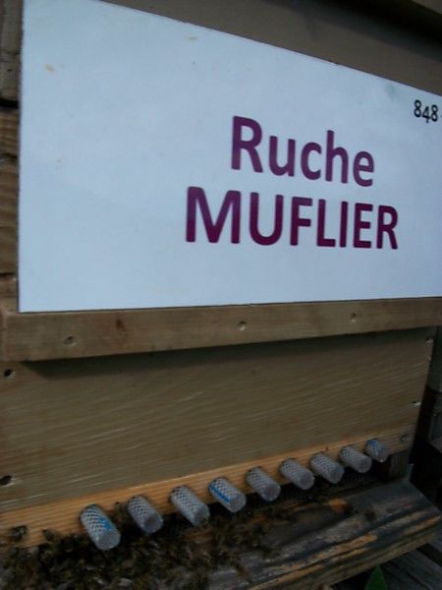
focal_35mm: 32
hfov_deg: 44.2
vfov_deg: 56.8
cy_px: 295
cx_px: 221
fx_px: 545
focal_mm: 5.7
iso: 80
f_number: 5.5
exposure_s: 1/250
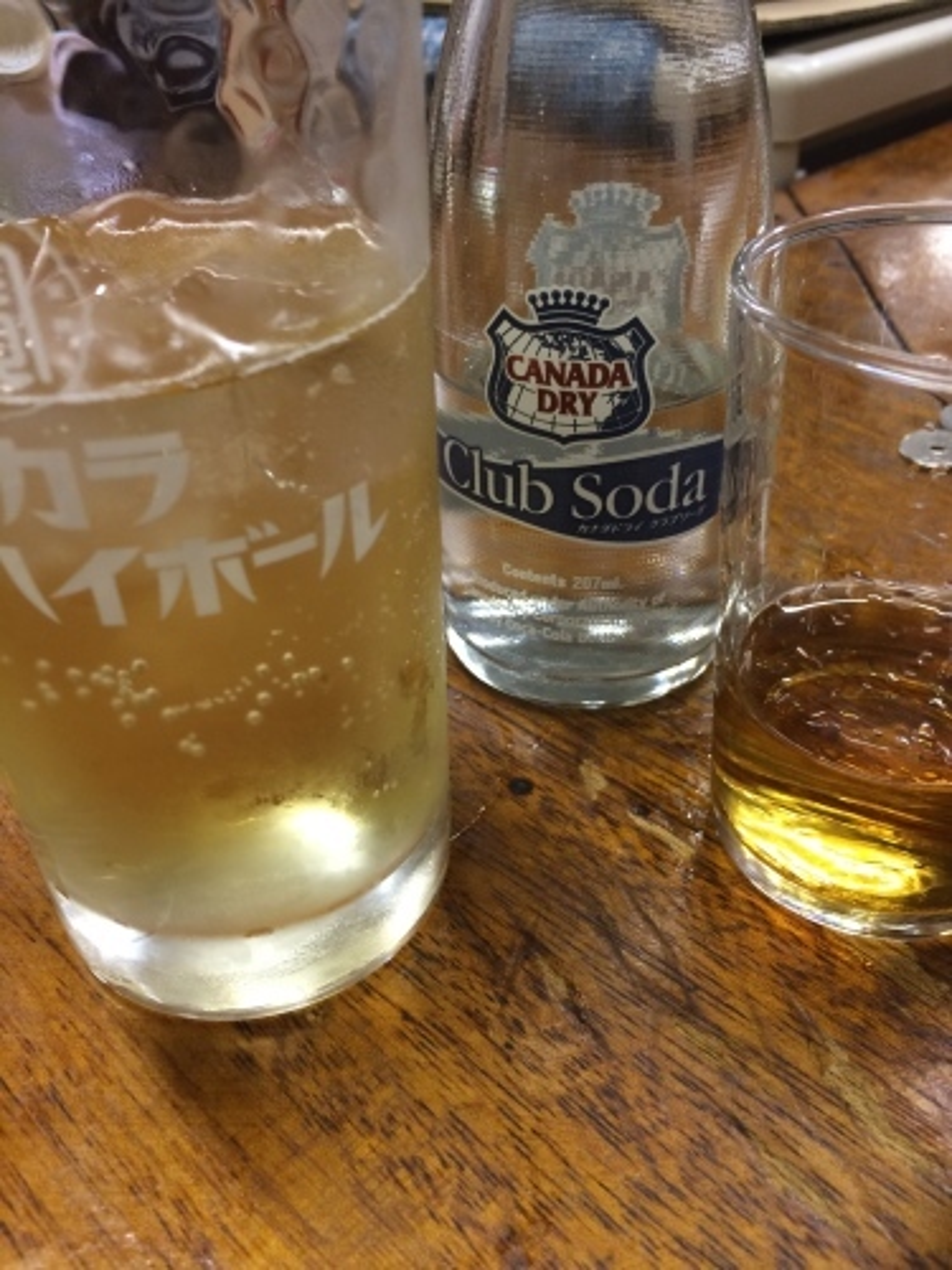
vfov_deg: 61.7
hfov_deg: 48.2
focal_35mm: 29
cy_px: 635
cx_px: 476
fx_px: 1063
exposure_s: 1/33
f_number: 2.2
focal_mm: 4.15
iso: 160
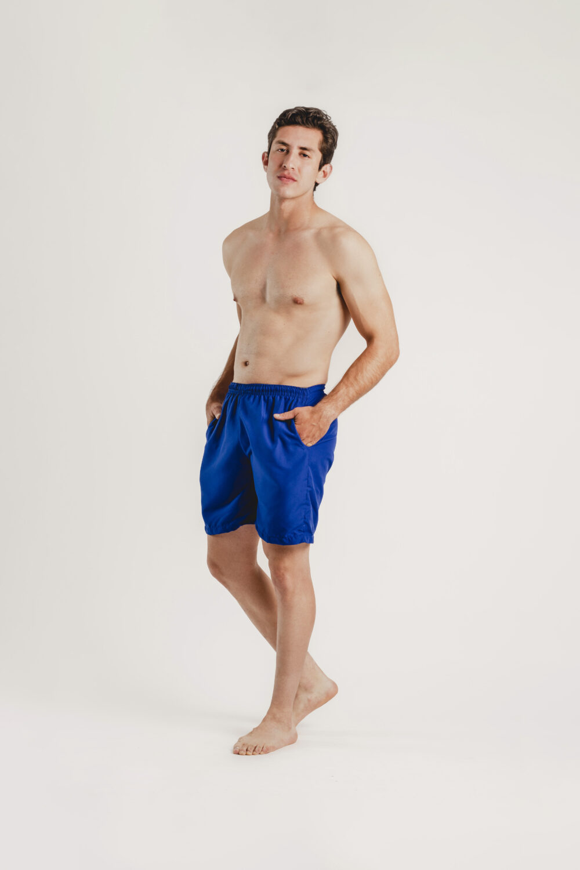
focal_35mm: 75
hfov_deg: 18.2
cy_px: 435
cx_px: 290
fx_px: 1812
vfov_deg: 27.0
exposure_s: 1/160
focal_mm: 50
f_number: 4
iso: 100
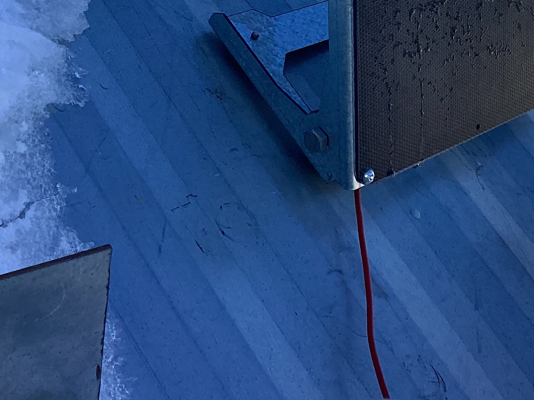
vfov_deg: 19.0
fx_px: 1157
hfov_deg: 25.9
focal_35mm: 75
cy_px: -18
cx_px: 323
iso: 25
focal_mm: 3.3
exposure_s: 1/1101
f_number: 2.4
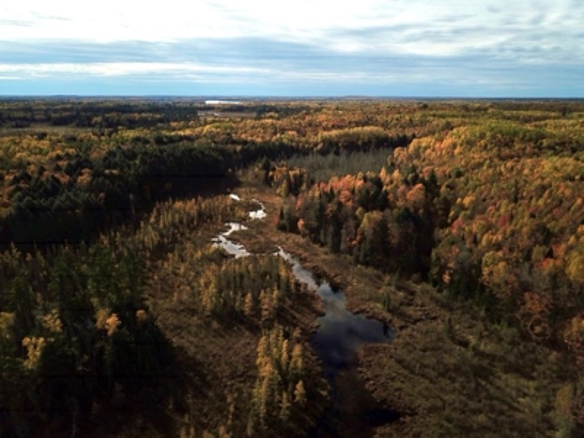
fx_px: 439
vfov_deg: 53.1
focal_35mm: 26
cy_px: 219
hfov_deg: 67.3
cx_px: 292
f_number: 2.2
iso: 100
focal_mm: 4.7
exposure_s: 1/4098
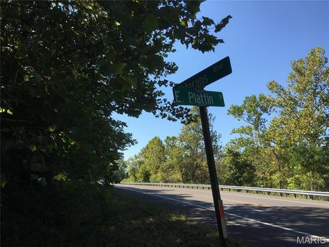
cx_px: 164
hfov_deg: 61.7
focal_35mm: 29
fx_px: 276
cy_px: 124
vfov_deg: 48.2
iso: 25
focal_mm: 4.15
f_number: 2.2
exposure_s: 1/1054
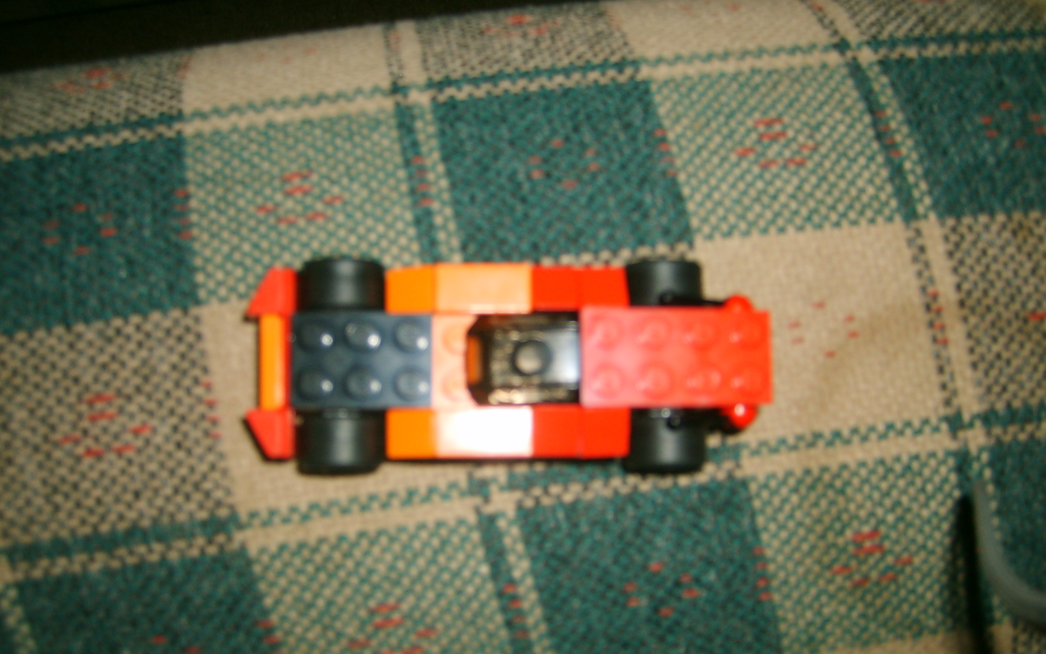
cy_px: 396
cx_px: 527
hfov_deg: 51.5
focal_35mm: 38
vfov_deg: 33.5
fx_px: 1083
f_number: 2.8
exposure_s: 1/30
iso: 100
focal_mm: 5.8
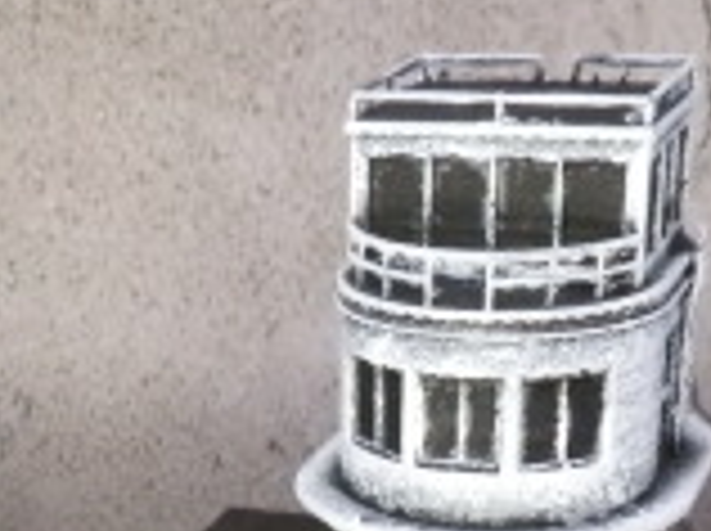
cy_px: 806
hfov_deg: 20.4
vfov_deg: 14.4
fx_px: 1948
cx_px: 140
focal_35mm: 95
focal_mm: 5
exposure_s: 1/100
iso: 400
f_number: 3.1
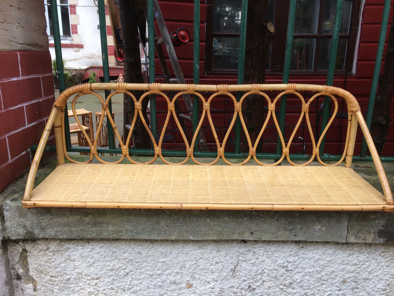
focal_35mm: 29
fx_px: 330
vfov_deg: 48.2
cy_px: 148
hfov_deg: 61.7
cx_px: 197
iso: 50
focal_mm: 4.15
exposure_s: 1/100
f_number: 2.2
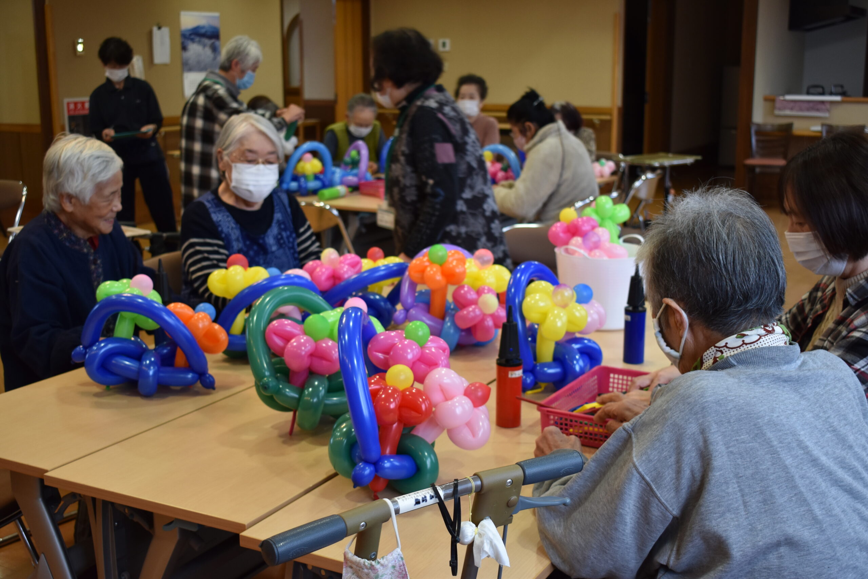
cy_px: 290
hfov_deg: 45.0
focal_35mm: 44
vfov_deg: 30.9
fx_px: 1049
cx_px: 434
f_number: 4.2
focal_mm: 29
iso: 560
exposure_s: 1/60
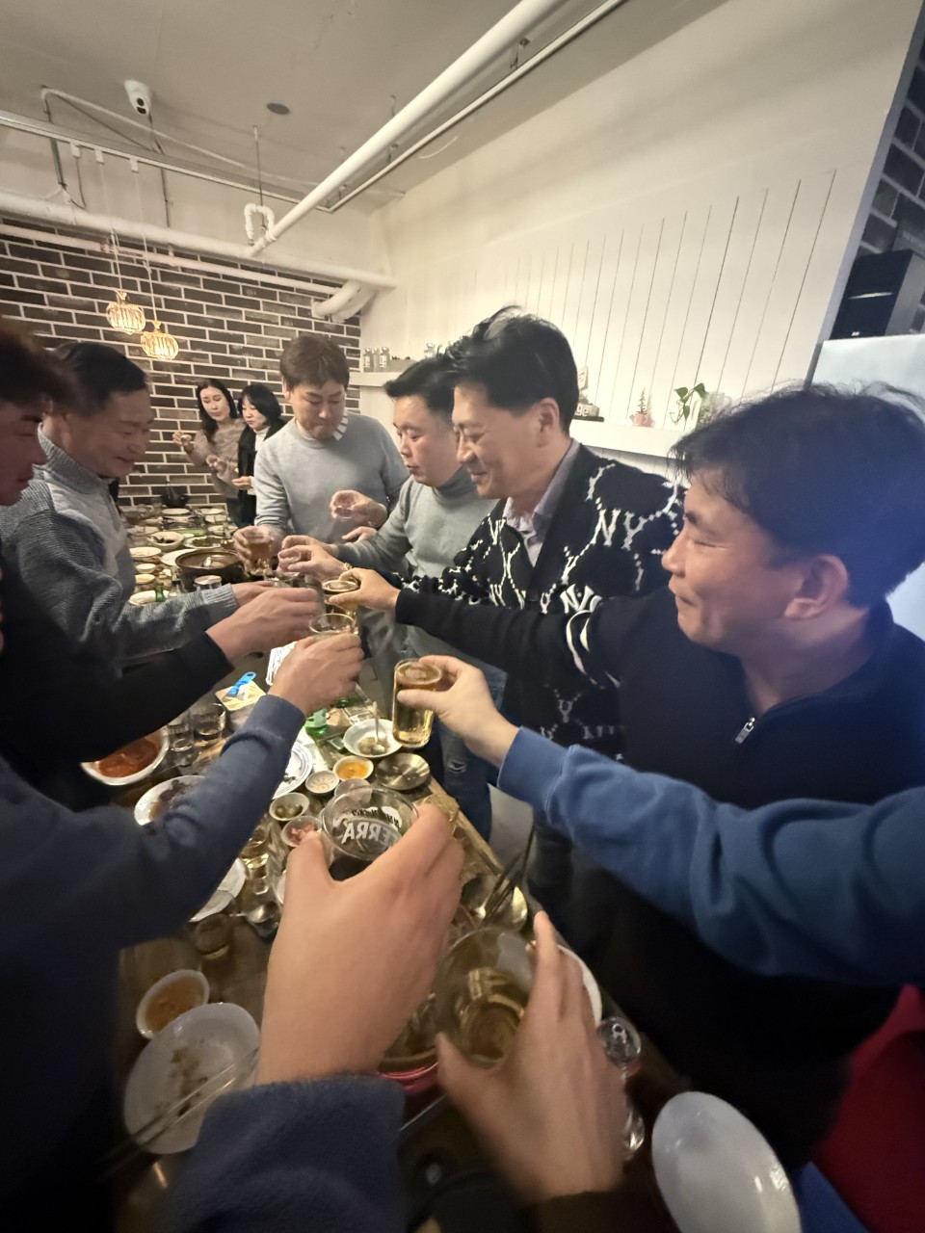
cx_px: 462
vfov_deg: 102.1
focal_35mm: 14
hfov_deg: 85.7
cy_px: 616
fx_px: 499
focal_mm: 2.22
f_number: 2.2
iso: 1600
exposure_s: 1/40
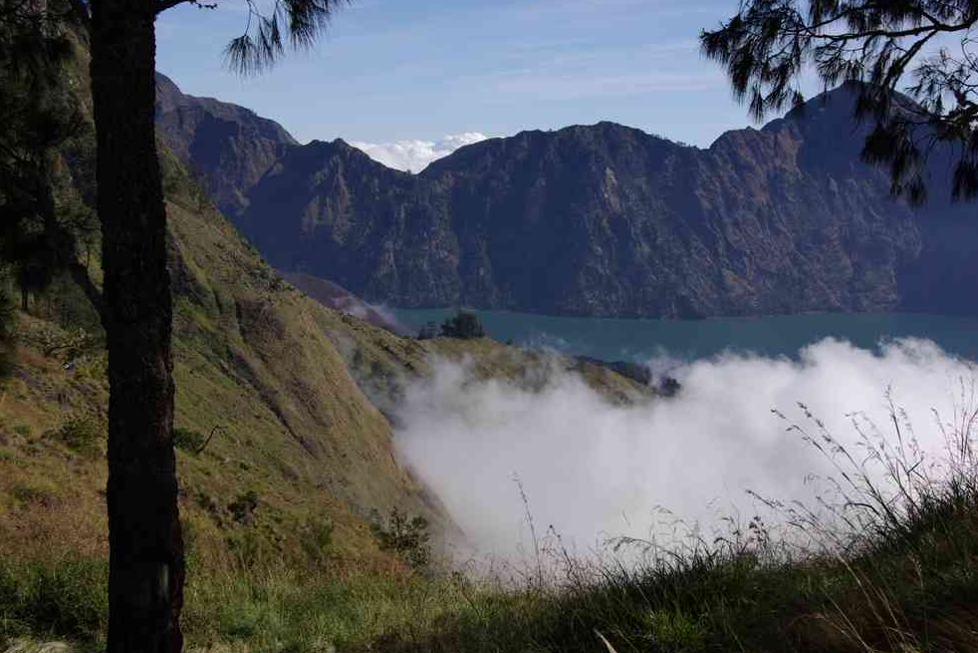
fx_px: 1608
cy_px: 328
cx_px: 494
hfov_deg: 33.8
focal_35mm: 59
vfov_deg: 22.9
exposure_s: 1/250
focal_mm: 38.8
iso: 100
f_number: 9.5
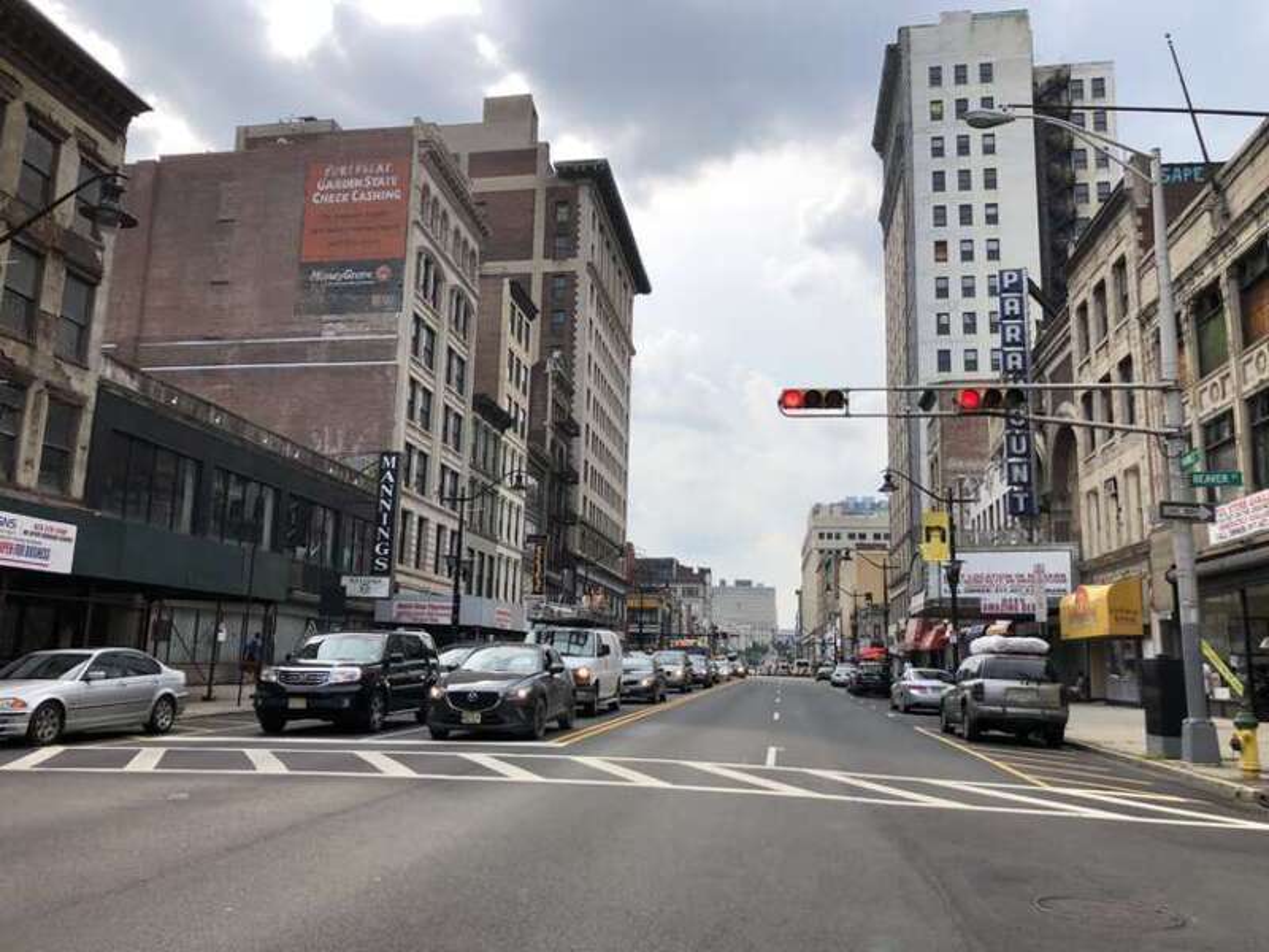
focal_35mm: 28
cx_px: 634
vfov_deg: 49.7
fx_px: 1026
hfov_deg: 63.4
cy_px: 476
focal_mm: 4
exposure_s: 1/991
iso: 20
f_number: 1.8
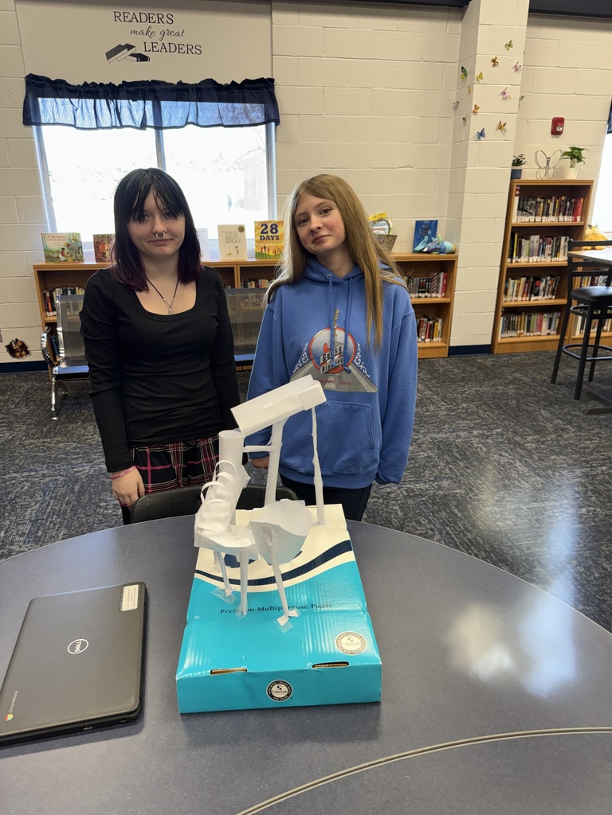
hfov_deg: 56.8
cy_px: 408
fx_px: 566
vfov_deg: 71.6
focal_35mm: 24
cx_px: 306
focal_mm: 6.76
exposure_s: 1/120
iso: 160
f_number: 1.78
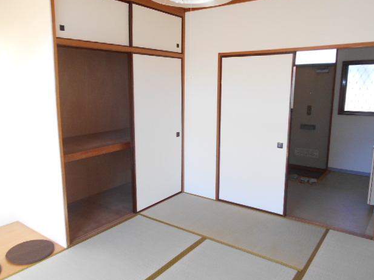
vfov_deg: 51.4
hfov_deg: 65.3
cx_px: 184
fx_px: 292
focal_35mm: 27
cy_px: 138
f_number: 3.2
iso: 140
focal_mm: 4.6
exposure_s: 1/30
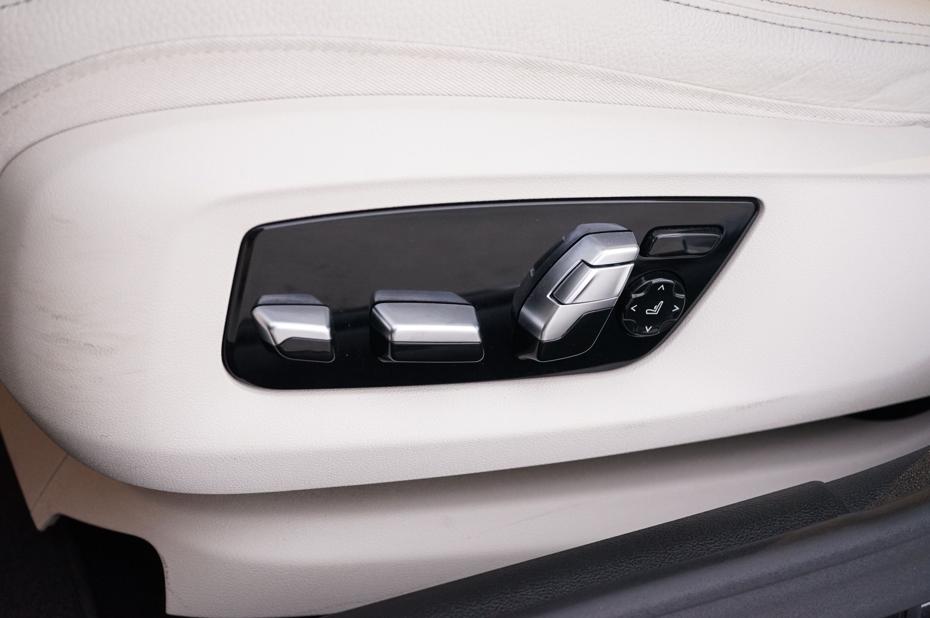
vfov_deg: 21.9
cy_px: 309
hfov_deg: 32.4
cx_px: 465
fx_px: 1600
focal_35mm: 62
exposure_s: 1/13
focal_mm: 62
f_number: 6.3
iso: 2500
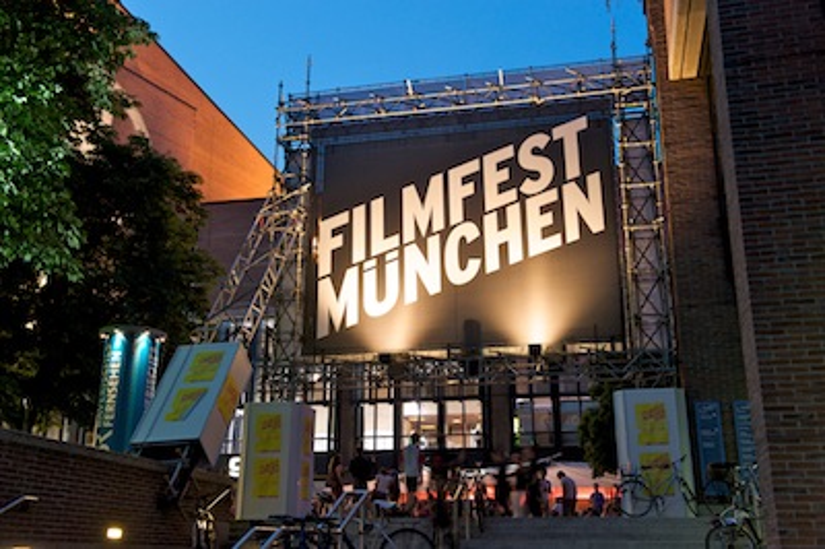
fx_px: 870
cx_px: 412
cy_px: 274
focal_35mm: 38
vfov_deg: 35.0
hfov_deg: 50.7
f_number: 11
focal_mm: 38
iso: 1000
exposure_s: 1/4
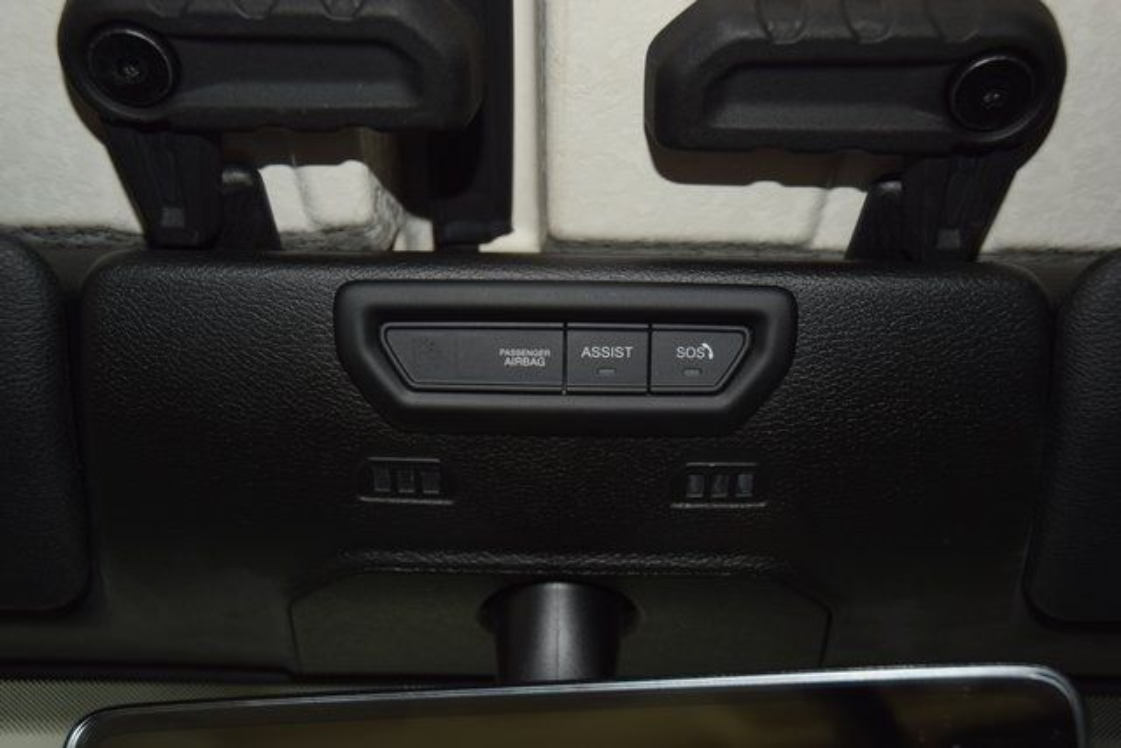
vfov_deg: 33.0
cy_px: 374
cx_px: 560
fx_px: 1261
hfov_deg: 47.9
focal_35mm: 40
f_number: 3.8
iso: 360
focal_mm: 27
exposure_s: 1/30
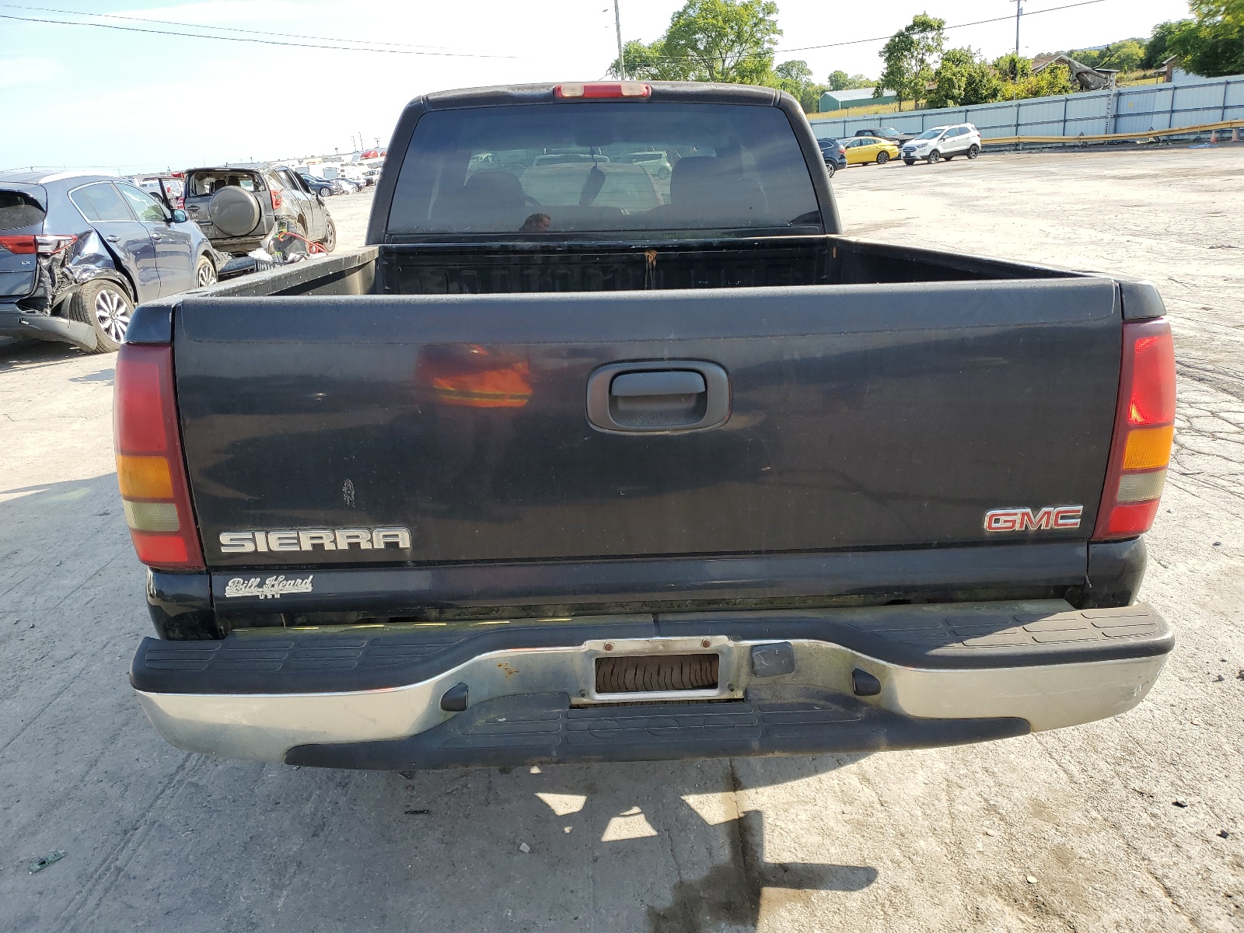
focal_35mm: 26
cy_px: 466
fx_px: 934
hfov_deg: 67.3
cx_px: 622
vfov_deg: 53.1
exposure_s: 1/1111
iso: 50
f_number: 1.5
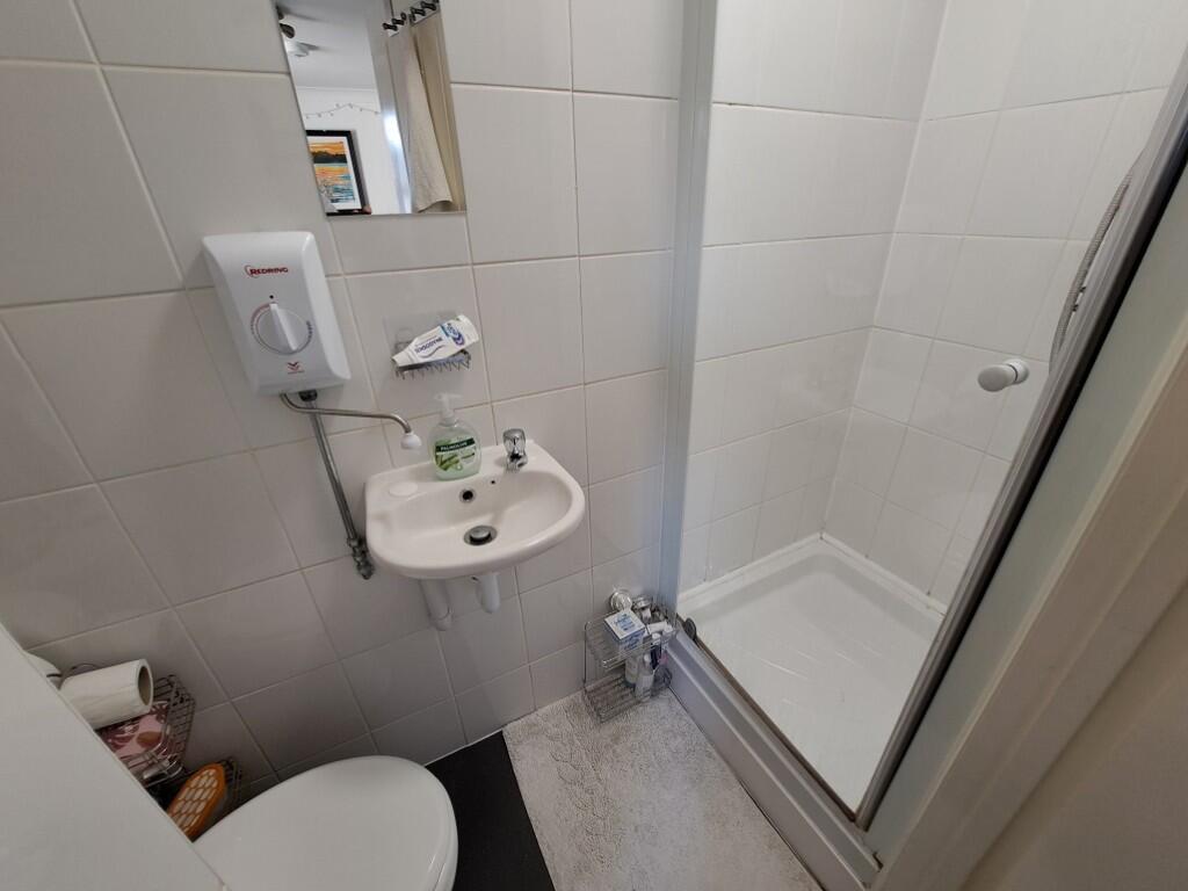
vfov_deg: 89.9
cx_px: 594
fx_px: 446
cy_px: 446
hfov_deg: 106.2
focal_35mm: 13
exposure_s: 1/50
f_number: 2.2
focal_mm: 1.74
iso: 100
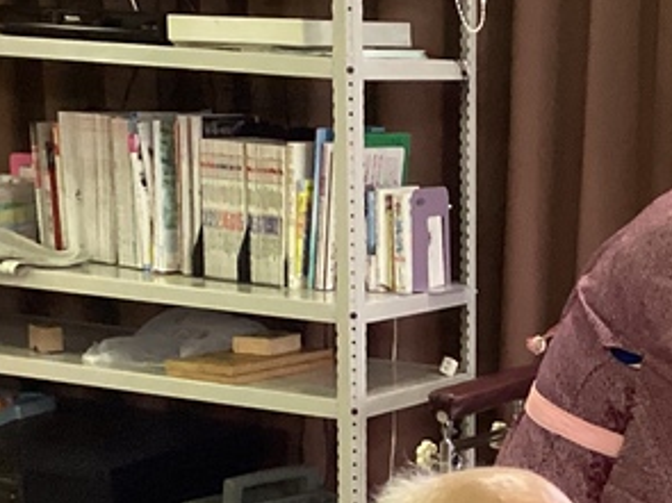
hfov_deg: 17.9
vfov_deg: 13.7
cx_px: 770
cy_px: 605
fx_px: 2038
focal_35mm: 105
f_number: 2.4
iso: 250
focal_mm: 3.3
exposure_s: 1/50
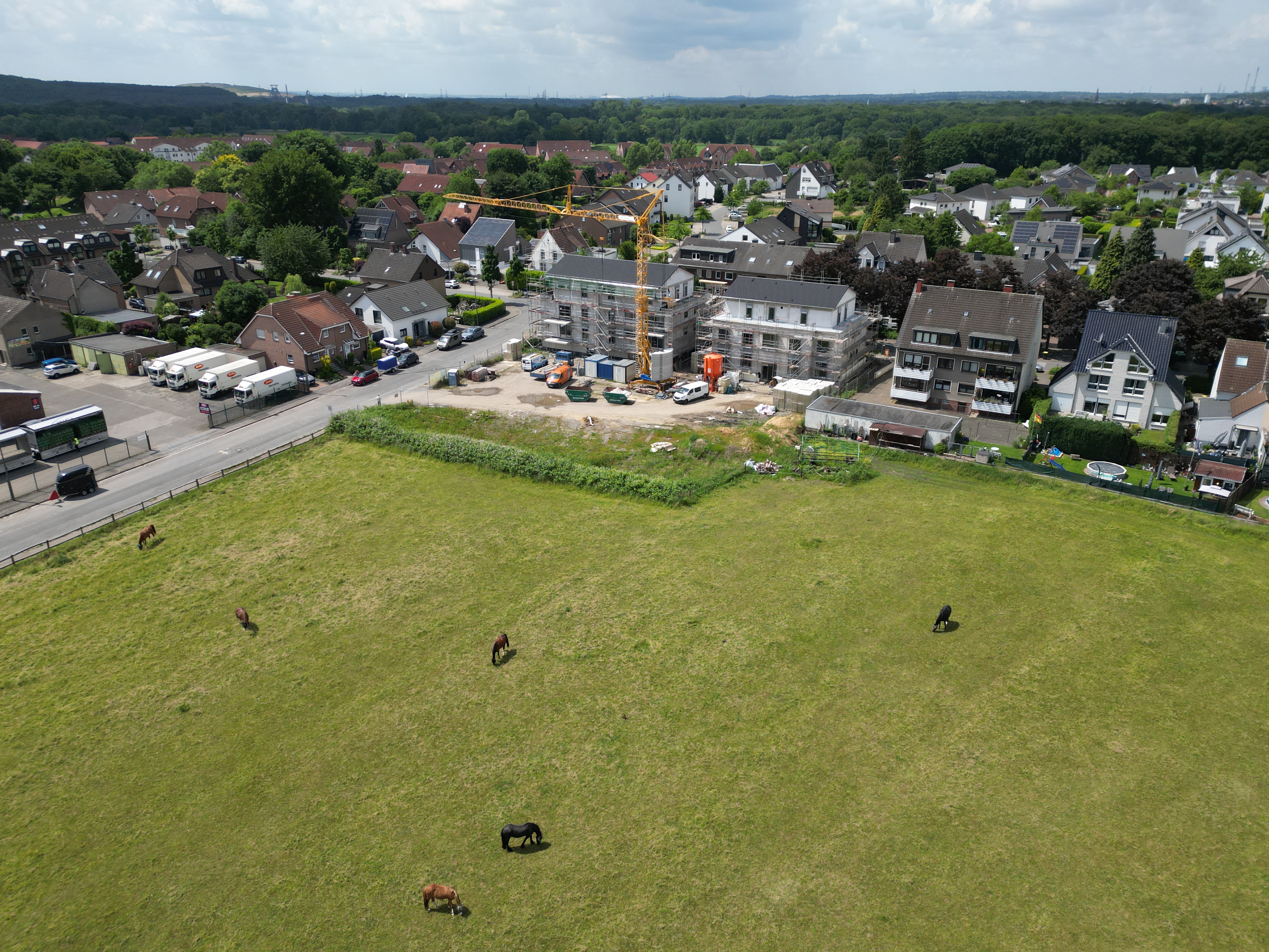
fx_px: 916
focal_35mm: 25
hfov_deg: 69.4
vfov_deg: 54.9
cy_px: 482
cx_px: 654
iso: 100
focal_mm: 6.72
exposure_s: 1/2500
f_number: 1.7
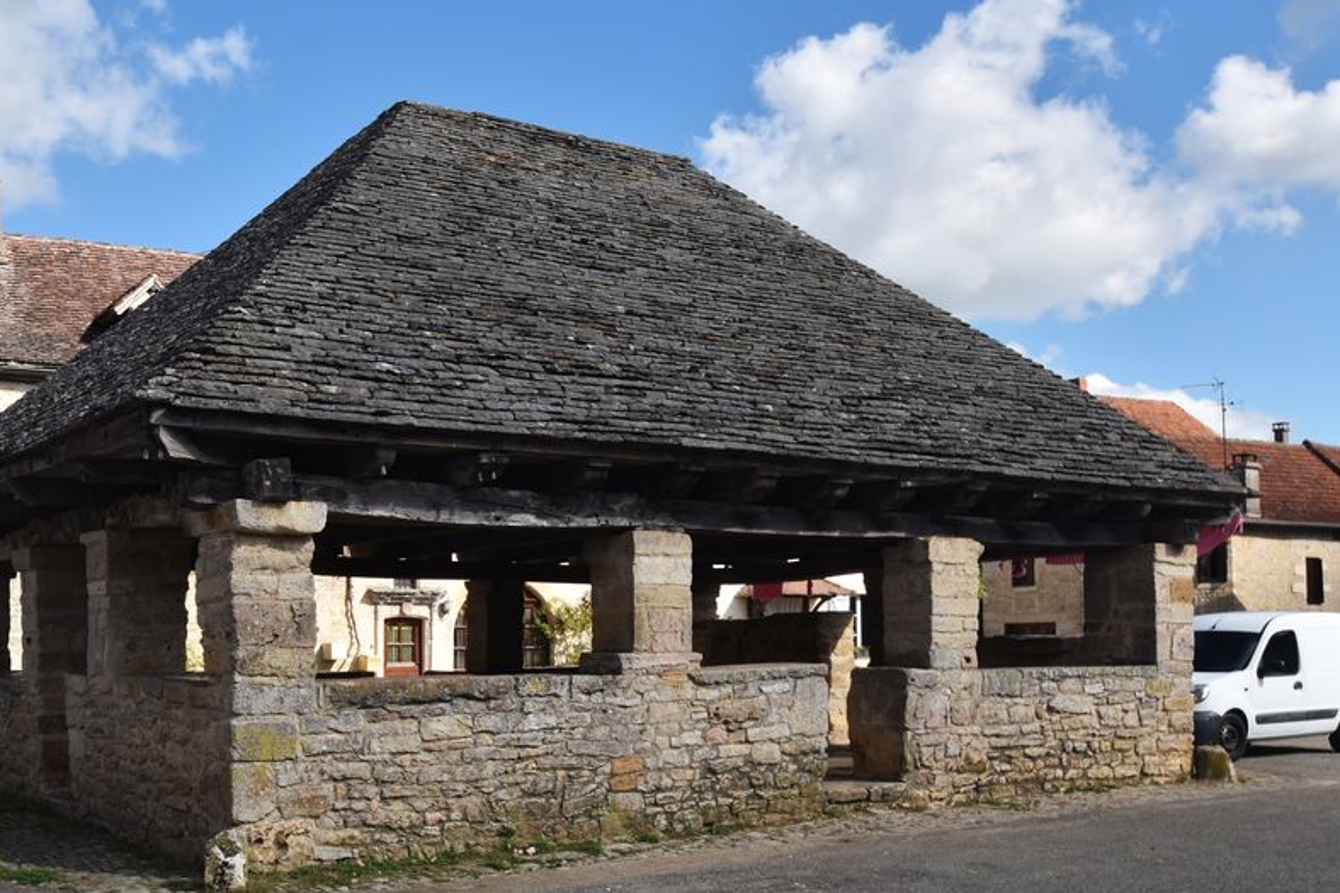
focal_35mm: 40
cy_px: 566
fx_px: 1488
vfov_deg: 33.2
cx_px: 525
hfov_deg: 48.1
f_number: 9
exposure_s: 1/320
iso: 200
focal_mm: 20
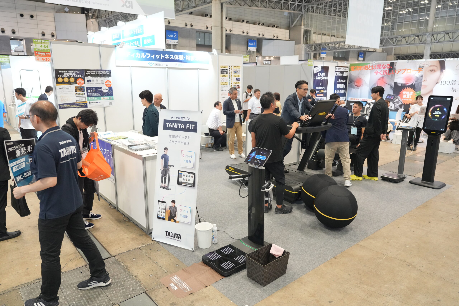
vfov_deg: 49.6
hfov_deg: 69.4
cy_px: 153
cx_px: 230
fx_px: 331
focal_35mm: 26
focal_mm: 26
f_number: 4
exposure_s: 1/160
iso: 3200
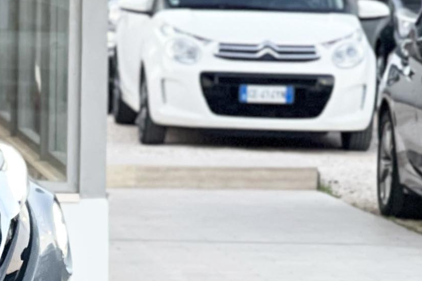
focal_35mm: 323
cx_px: -502
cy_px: 267
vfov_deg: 4.3
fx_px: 3786
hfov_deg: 6.2
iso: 160
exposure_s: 1/40
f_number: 2.2
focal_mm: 7.5
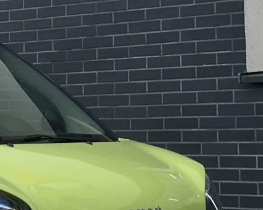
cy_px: -69
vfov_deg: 8.9
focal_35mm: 170
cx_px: -2
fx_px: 1324
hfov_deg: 11.2
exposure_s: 1/587
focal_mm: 4.15
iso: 25
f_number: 2.2
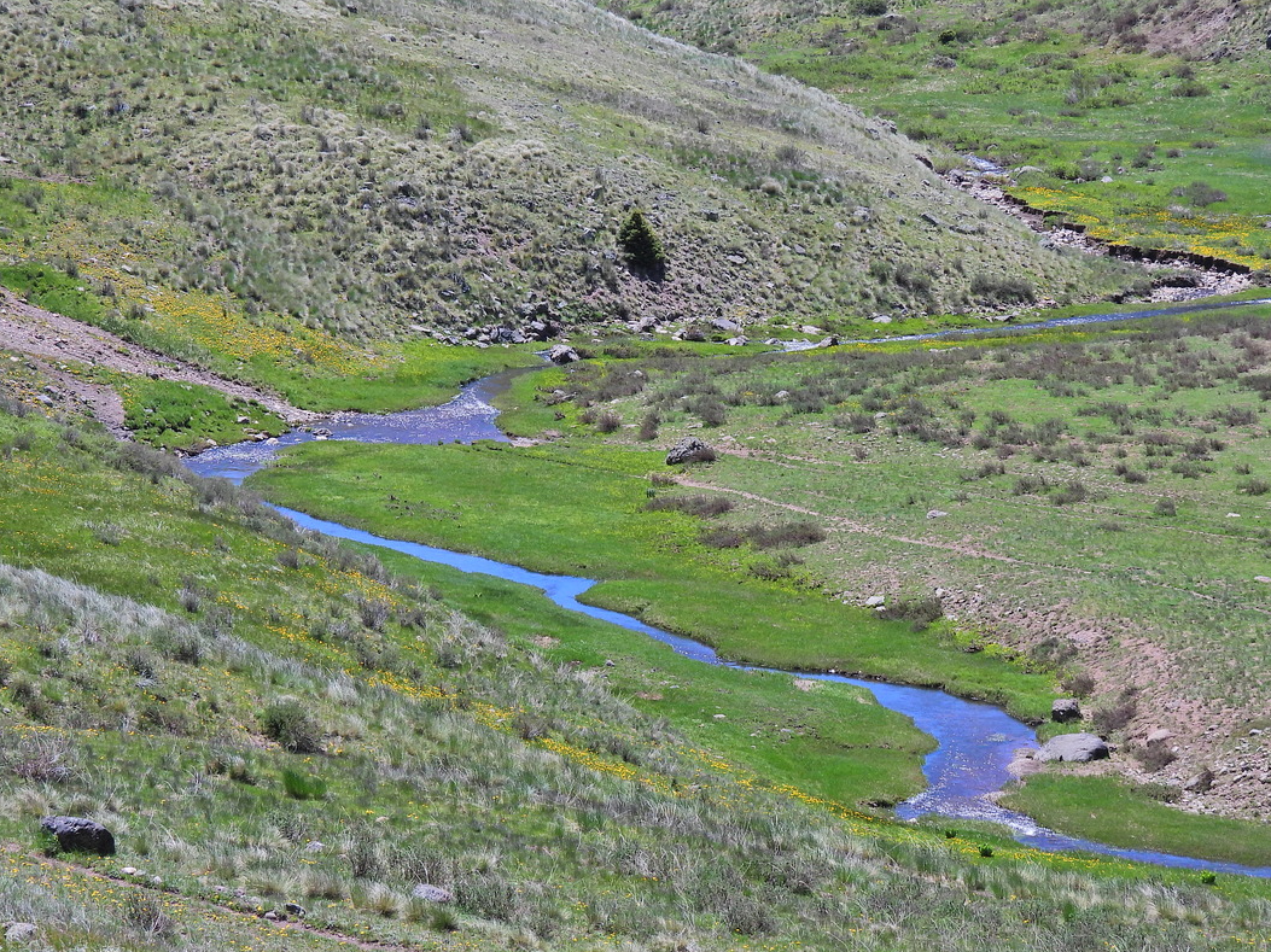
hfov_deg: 13.0
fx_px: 5579
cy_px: 456
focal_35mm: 152
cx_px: 675
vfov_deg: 9.8
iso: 100
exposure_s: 1/640
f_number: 4
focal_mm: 22.3
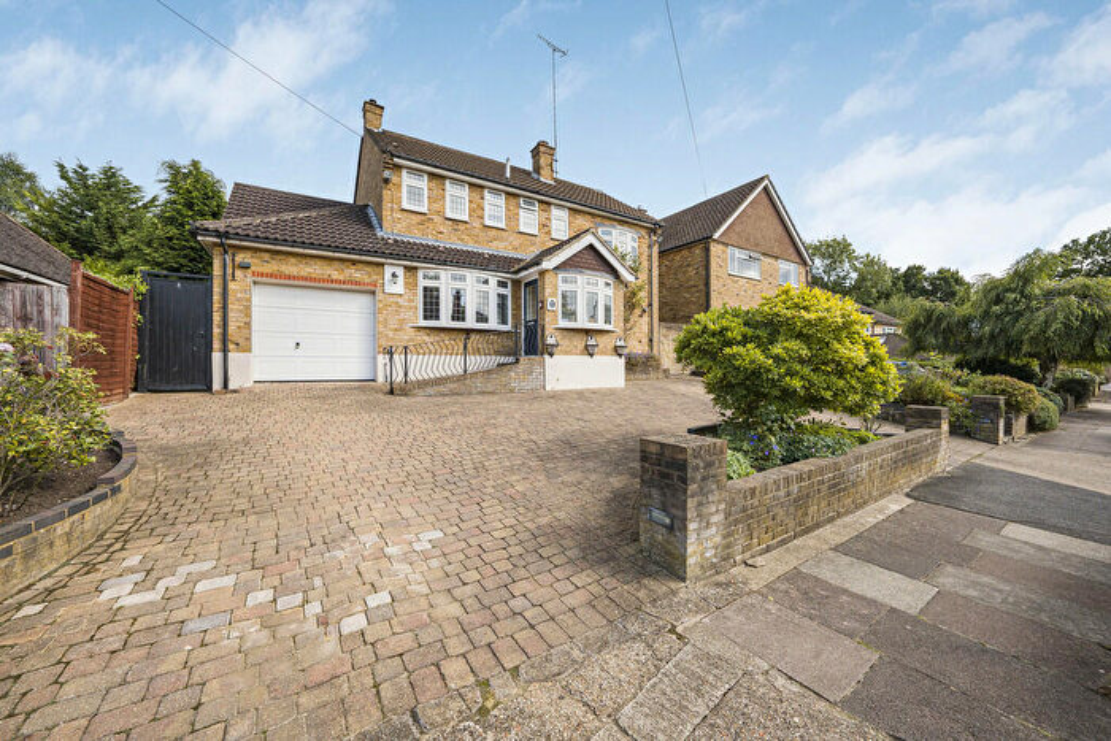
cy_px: 370
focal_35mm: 13
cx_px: 556
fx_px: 401
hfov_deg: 108.3
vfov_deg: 85.5
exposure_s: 1/200
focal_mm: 13
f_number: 9
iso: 250
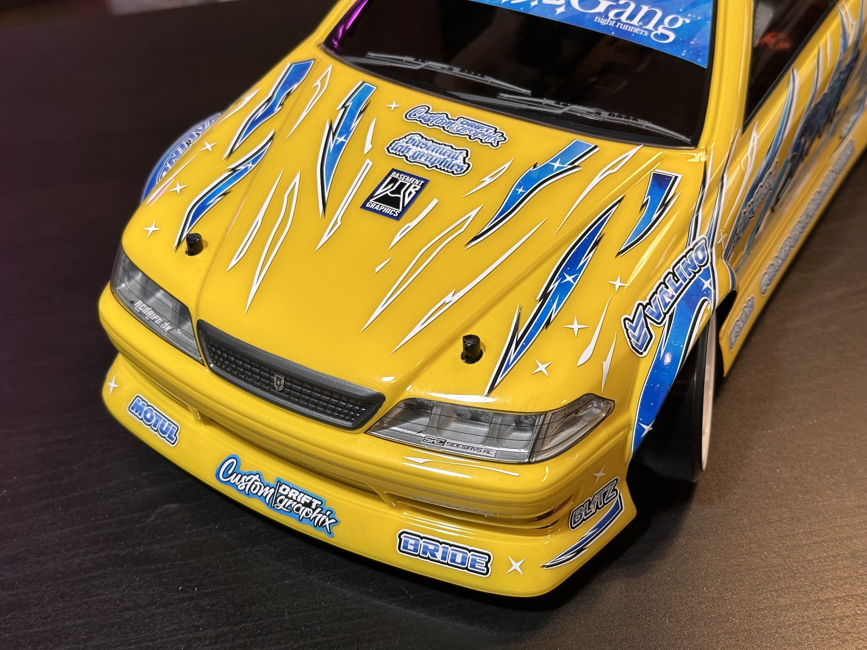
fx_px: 1202
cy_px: 325
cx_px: 434
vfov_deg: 30.3
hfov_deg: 39.7
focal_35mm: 48
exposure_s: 1/50
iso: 64
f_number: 1.78
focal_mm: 6.86
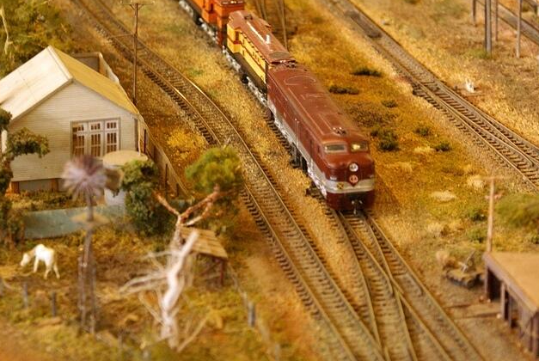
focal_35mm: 134
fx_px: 2009
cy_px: 165
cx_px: 316
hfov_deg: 15.3
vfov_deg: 10.3
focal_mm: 70
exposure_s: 1/30
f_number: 5.6
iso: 800
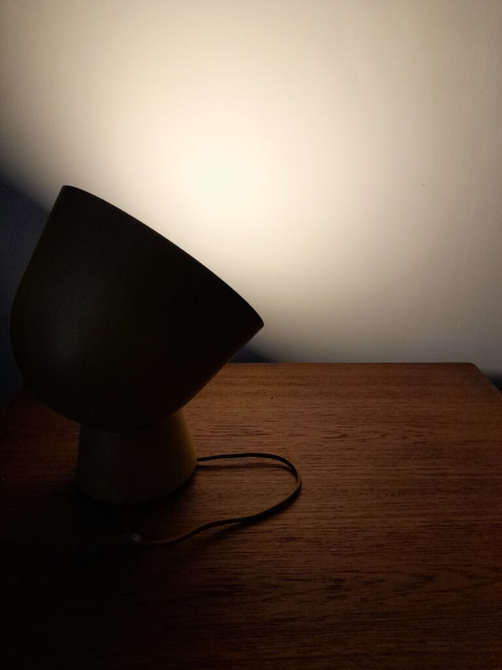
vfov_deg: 69.4
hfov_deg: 54.9
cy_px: 335
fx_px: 483
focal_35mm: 25
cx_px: 251
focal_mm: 4.6
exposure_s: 1/50
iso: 160
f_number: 2
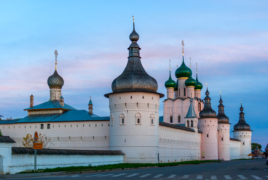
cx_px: 134
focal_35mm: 46
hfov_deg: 42.3
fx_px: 347
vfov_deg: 29.0
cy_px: 90
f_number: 4
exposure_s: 1/100
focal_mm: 31
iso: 250
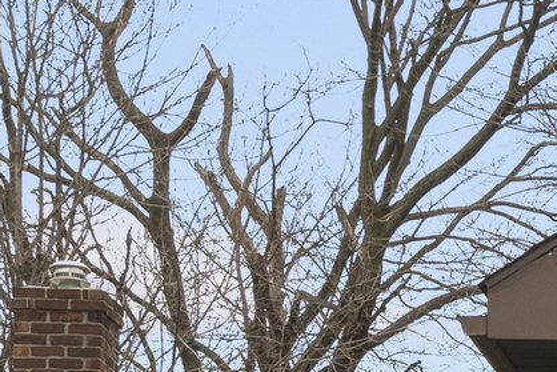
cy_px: 911
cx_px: 1185
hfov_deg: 7.6
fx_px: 3978
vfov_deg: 5.2
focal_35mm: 257
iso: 200
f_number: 9
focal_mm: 35
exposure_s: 1/25
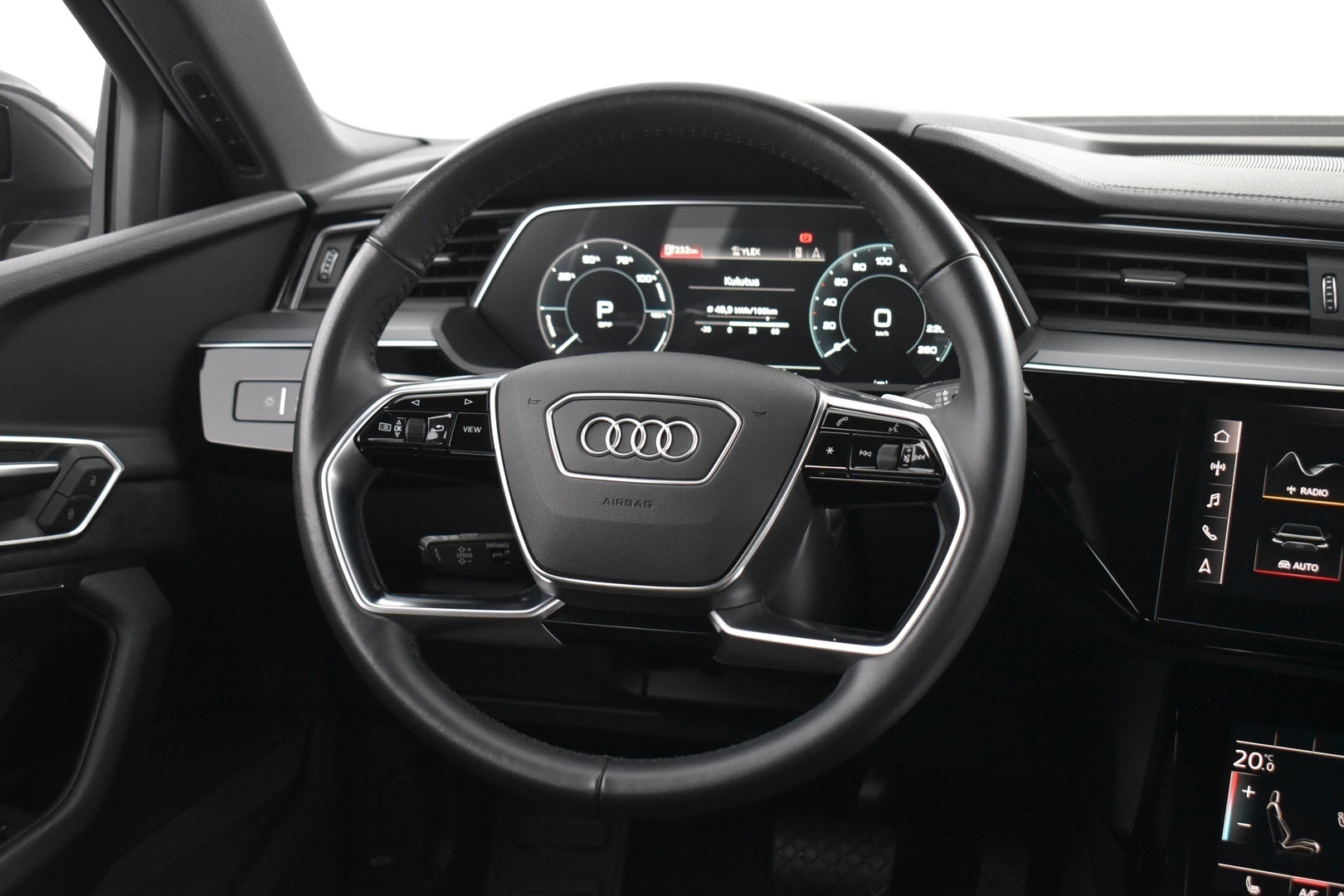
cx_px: 672
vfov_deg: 29.9
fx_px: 1680
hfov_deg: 43.6
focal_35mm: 45
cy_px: 448
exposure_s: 1/15
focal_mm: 30
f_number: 4.2
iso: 3200
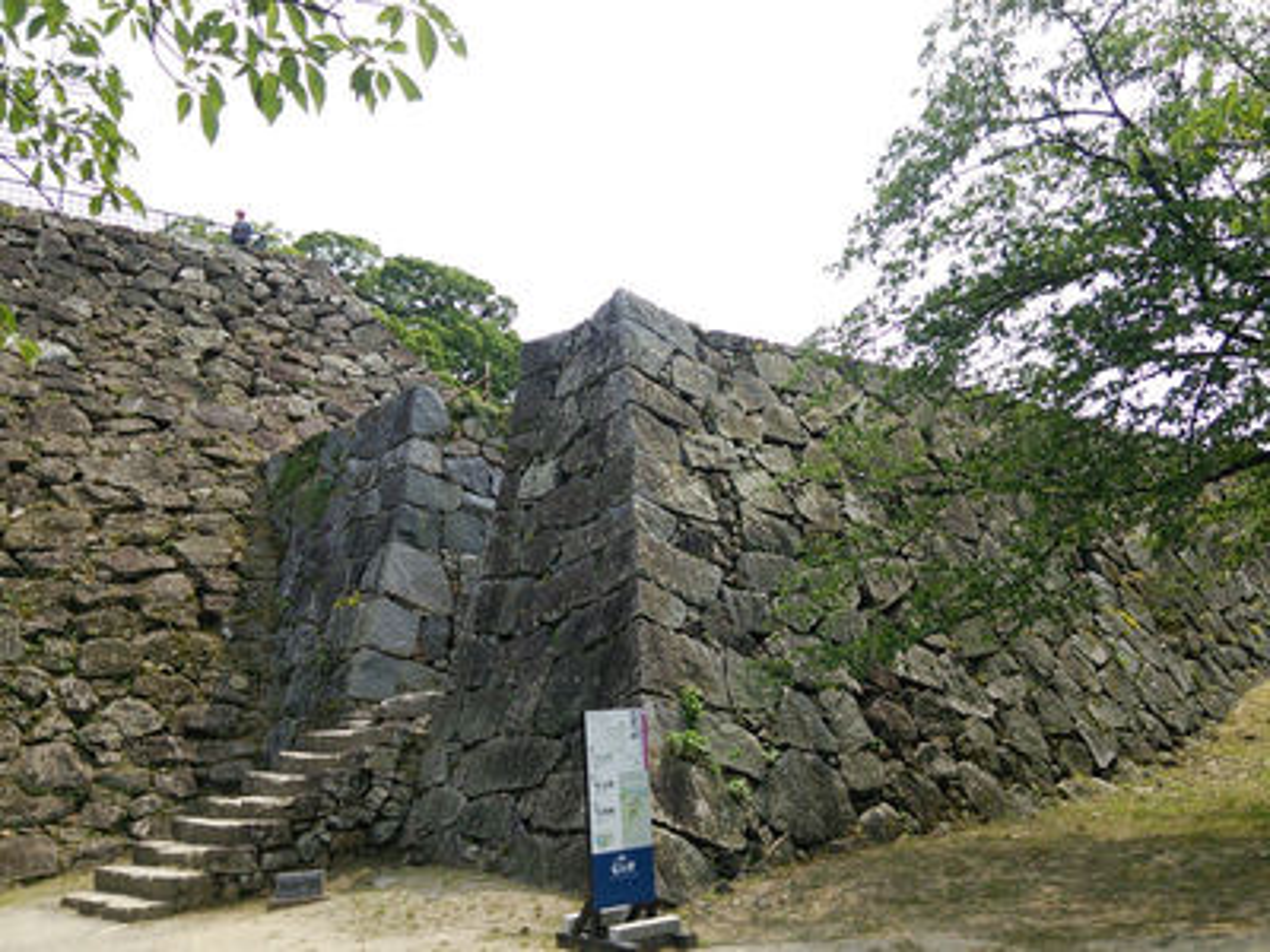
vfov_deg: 46.8
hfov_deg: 60.0
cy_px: 476
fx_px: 1101
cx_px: 635
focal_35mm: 30
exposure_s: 1/1157
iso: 40
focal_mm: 4.06
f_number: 1.94
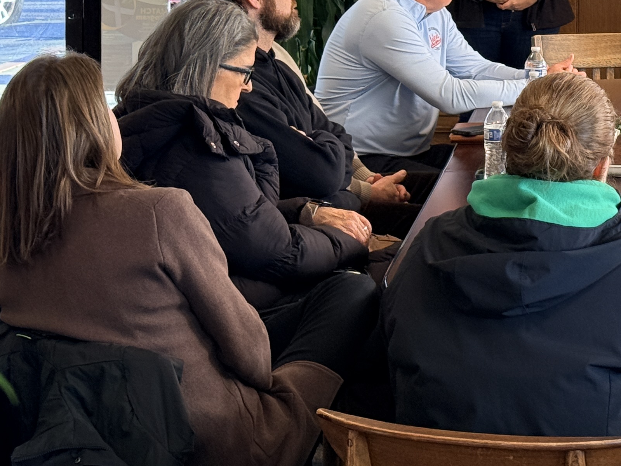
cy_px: -67
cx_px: 559
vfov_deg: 12.0
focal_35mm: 121
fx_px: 2171
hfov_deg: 16.1
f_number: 1.78
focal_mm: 6.76
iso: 100
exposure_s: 1/120
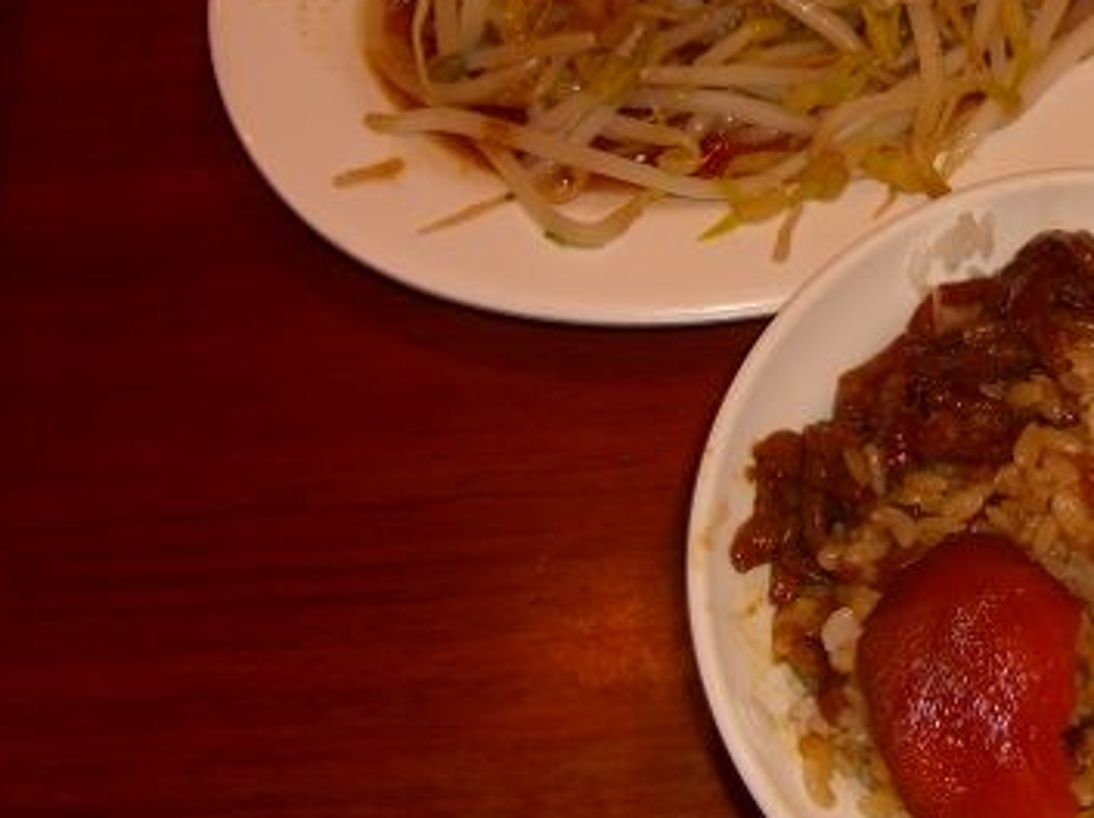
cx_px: 967
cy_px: 265
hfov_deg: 26.9
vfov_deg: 20.9
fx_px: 2210
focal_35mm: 70
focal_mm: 7.9
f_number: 2.8
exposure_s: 1/60
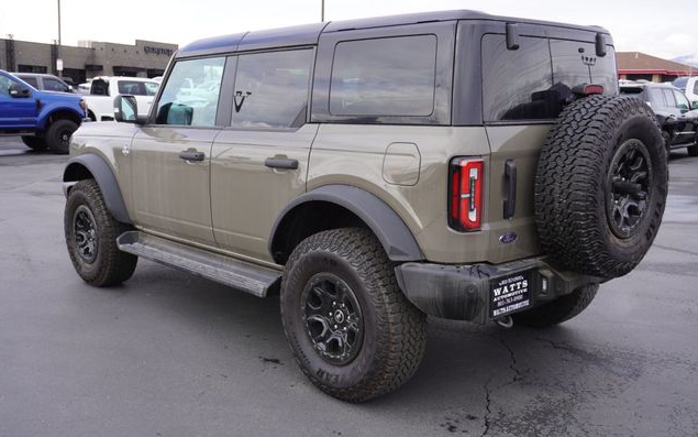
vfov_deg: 34.4
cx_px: 348
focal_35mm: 37
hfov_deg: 52.7
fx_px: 704
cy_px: 216
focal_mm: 24
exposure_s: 1/100
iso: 100
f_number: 6.3
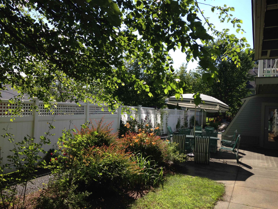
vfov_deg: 42.9
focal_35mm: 33
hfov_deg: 55.4
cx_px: 139
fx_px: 265
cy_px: 104
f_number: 2.4
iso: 50
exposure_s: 1/968
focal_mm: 4.12
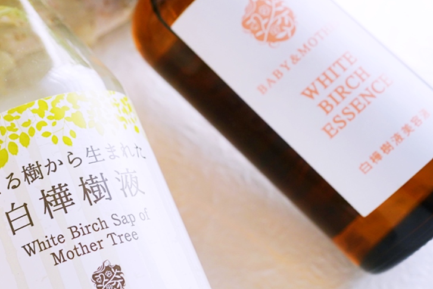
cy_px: 151
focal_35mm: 77
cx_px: -39
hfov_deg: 24.6
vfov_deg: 17.7
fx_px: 926
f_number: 6.3
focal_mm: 35
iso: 500
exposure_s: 1/125
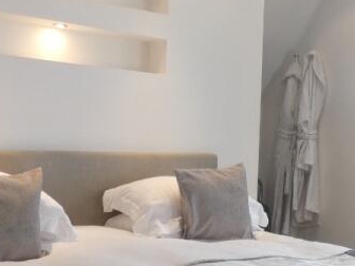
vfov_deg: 24.0
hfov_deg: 31.6
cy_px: 130
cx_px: 205
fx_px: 626
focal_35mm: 61
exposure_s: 1/60
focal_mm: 3.6
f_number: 2.8
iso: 160
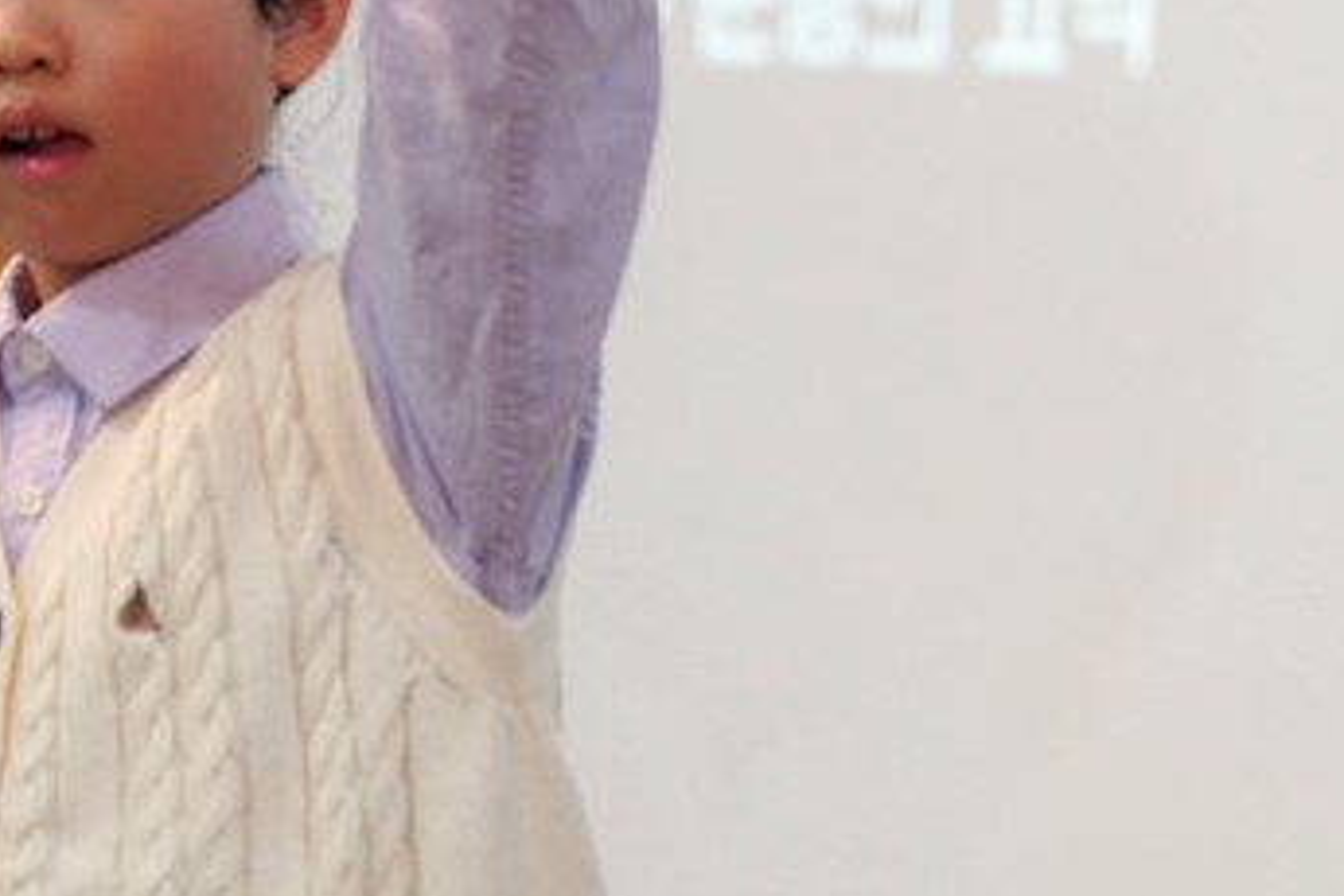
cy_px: 257
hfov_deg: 3.9
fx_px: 19449
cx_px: -191
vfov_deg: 2.6
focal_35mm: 521
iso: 1250
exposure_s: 1/250
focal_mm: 200
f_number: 4
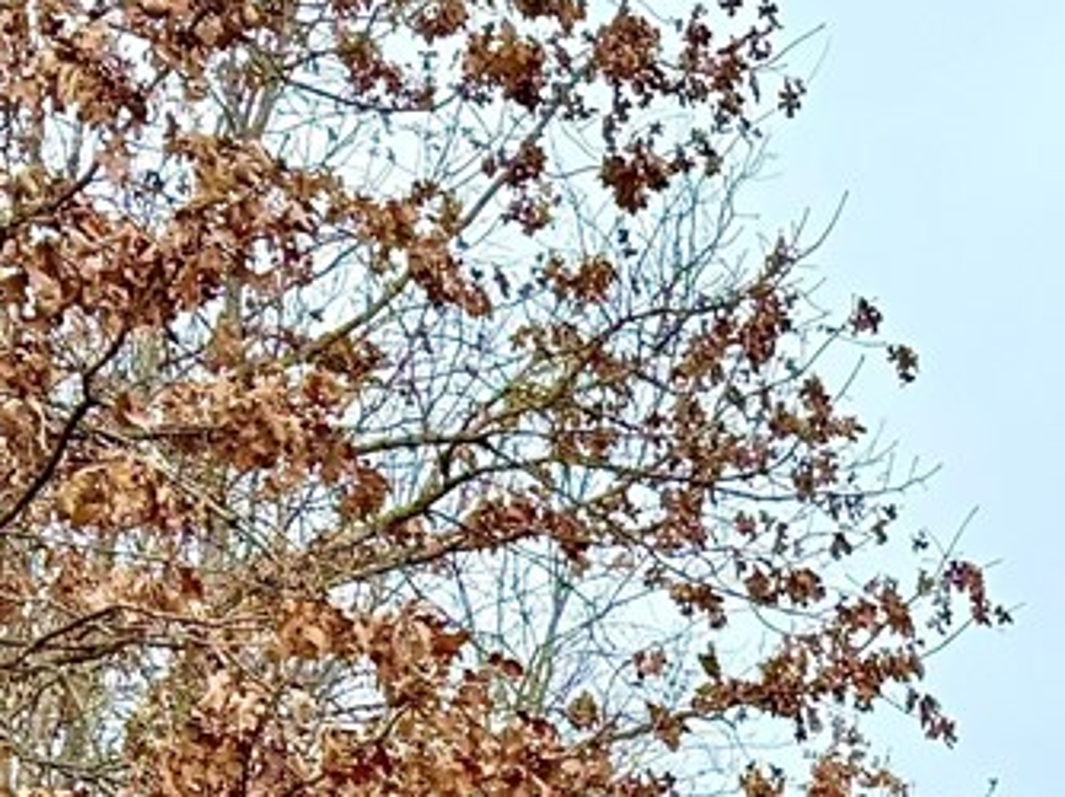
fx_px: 4243
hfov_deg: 13.7
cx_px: 1400
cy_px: 1878
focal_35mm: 138
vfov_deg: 9.6
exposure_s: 1/1361
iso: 100
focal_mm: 6.76
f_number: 1.78
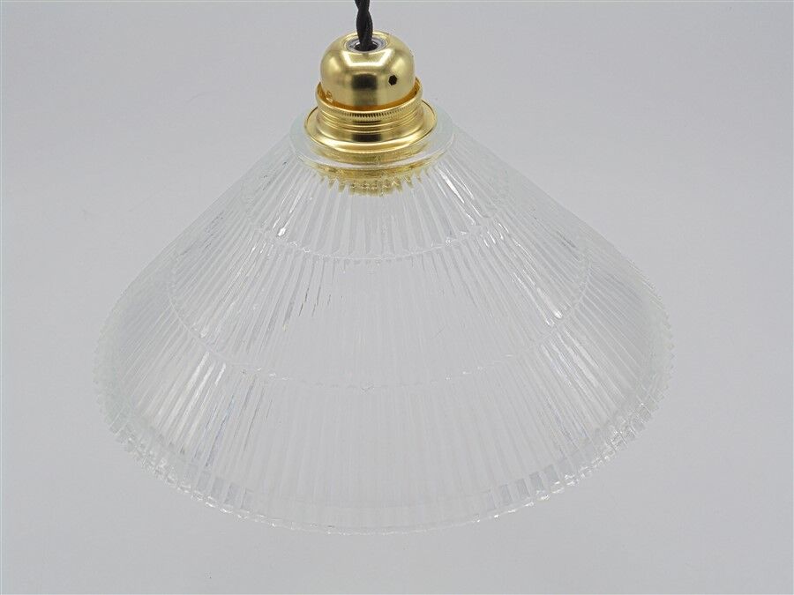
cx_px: 397
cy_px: 298
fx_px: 1468
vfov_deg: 22.9
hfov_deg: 30.3
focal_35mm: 64
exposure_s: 1/200
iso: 100
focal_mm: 11.5
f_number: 5.6
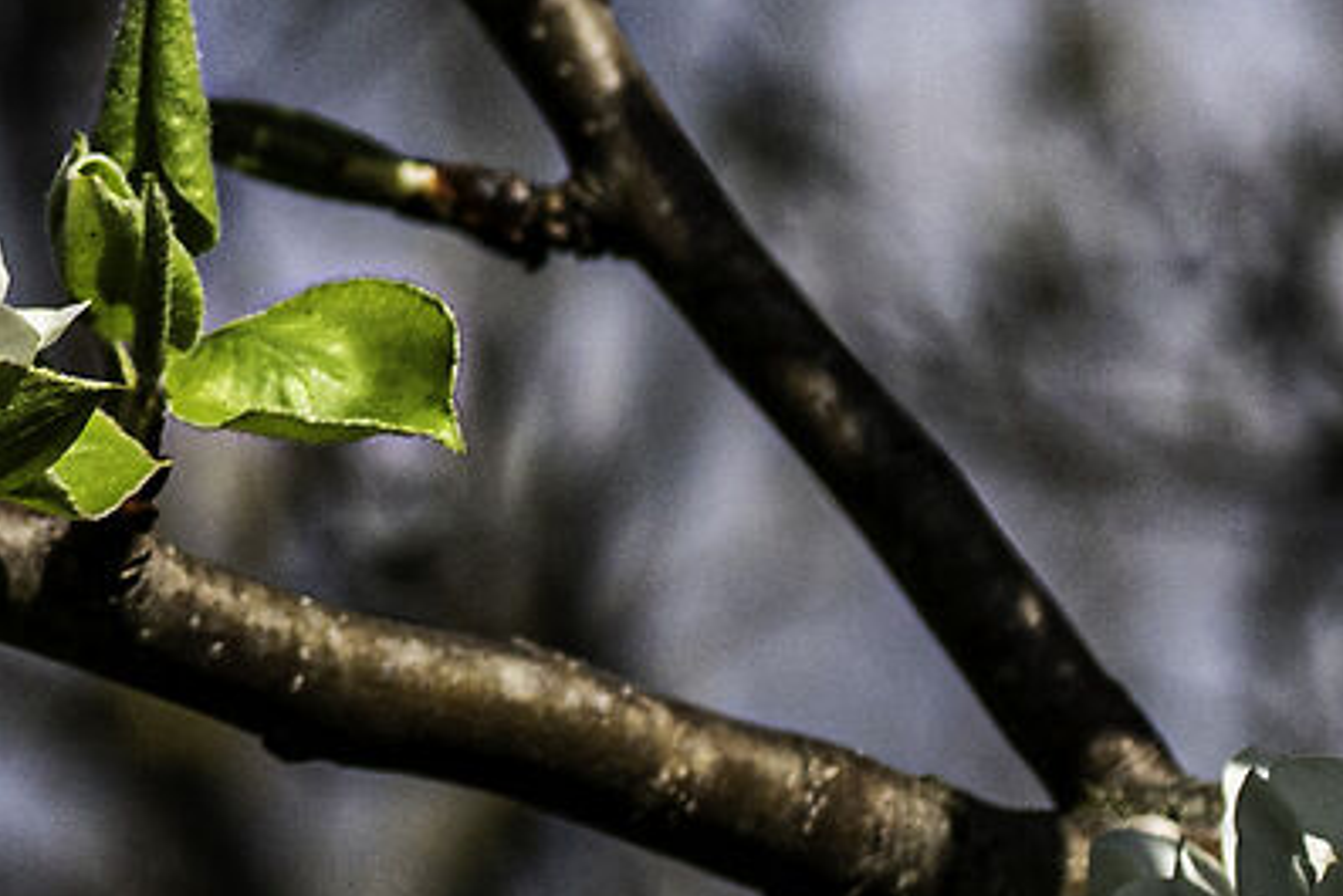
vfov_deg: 1.4
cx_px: -1762
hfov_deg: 2.2
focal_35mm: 952
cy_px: -1227
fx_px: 35527
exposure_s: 1/2000
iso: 200
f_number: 7.1
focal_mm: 105
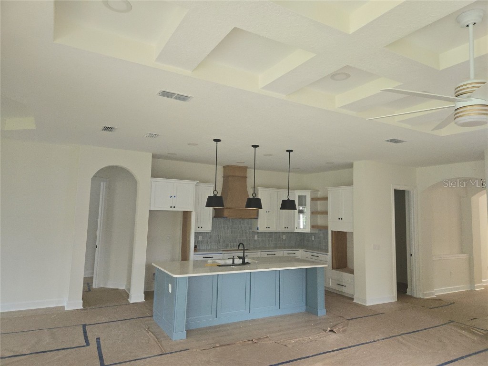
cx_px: 244
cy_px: 183
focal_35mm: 23
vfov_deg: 58.9
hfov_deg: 73.9
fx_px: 324
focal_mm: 5.4
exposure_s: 1/120
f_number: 1.8
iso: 320
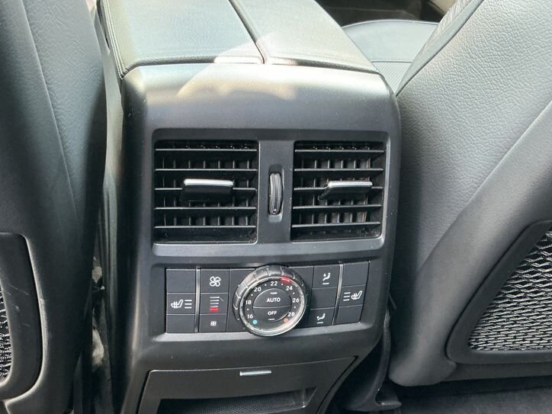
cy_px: 273
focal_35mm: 41
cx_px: 269
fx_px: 654
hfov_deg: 45.8
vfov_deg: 34.8
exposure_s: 1/60
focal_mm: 3
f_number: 1.8
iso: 250
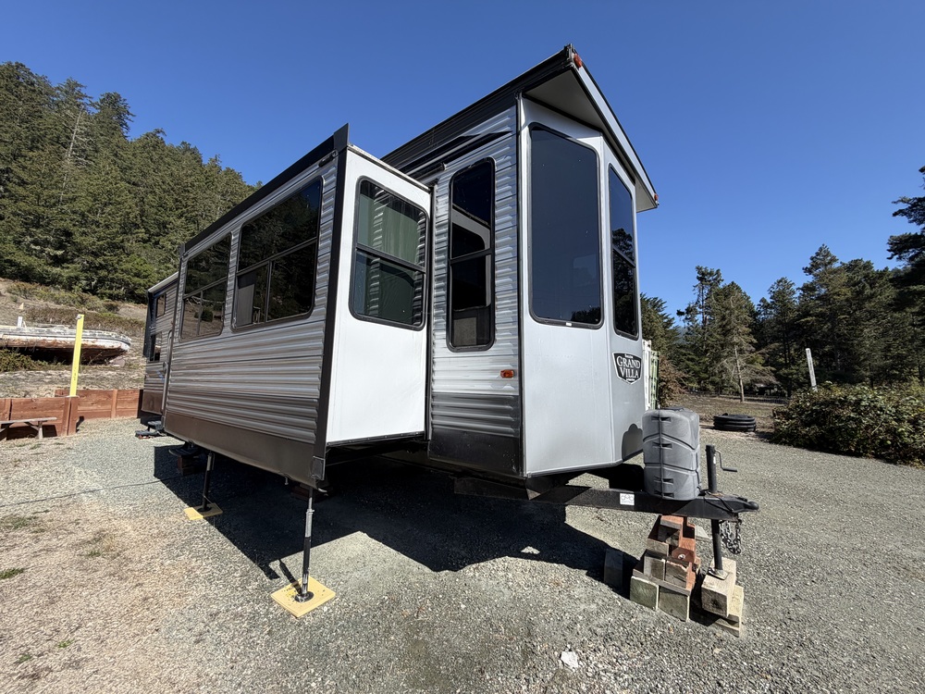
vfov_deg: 85.7
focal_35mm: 14
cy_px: 347
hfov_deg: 102.1
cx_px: 462
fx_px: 374
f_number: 2.2
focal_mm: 2.22
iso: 32
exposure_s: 1/779
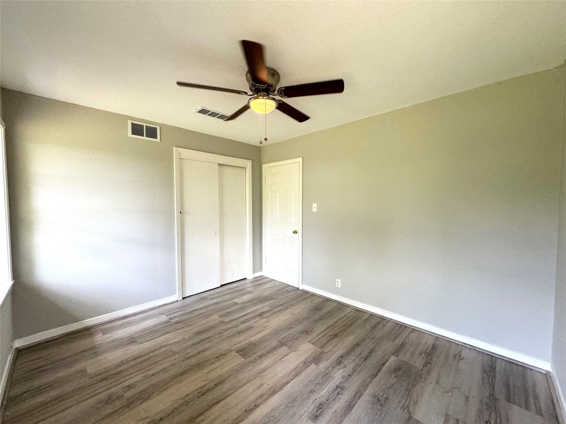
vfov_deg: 85.7
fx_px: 229
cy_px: 212
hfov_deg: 102.1
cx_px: 283
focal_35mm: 14
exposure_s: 1/99
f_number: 2.2
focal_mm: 2.22
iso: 100
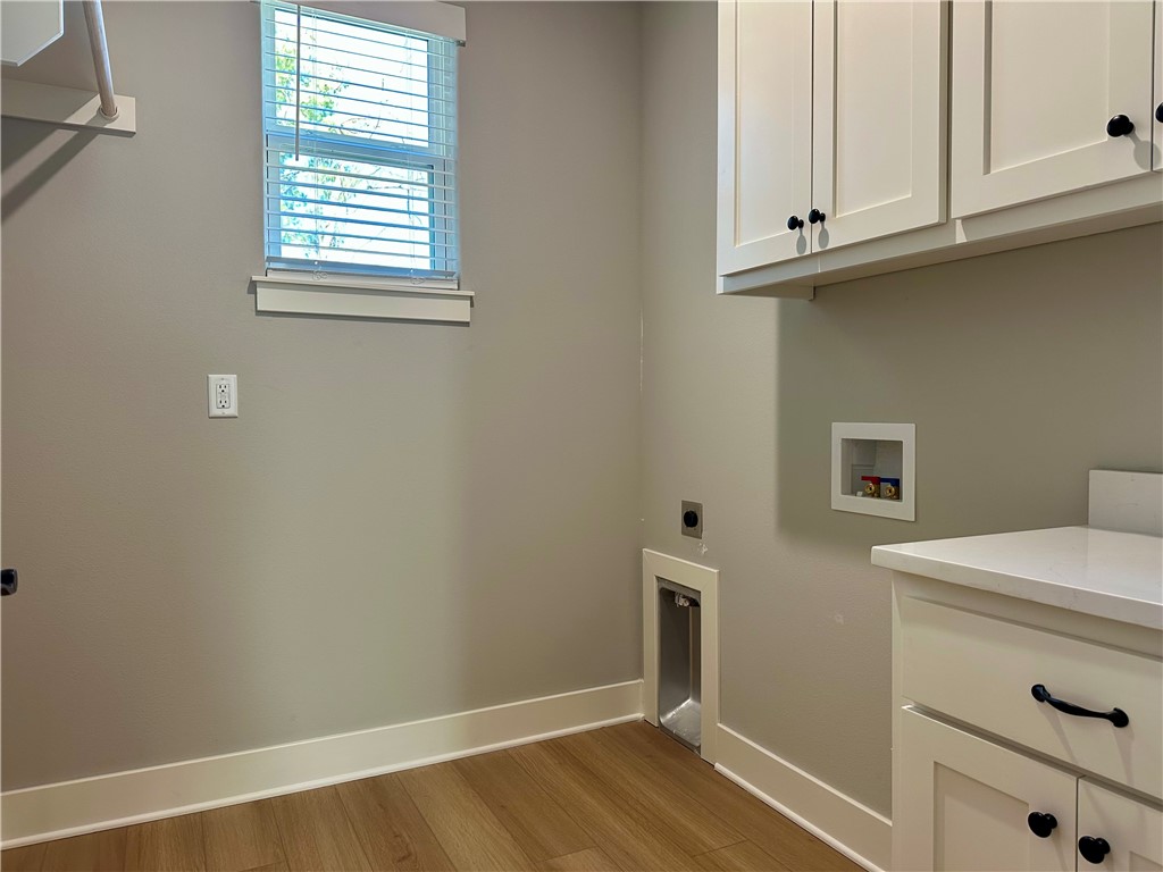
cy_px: 436
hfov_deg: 71.6
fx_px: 806
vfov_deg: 56.8
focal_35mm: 24
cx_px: 582
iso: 125
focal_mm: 6.86
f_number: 1.78
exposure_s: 1/60
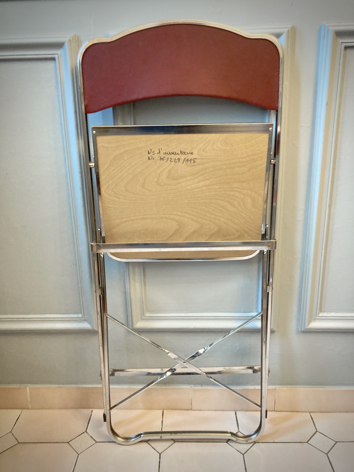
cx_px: 177
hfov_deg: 49.7
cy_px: 236
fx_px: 382
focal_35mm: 28
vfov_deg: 63.4
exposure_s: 1/33
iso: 400
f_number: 1.8
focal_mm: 3.99
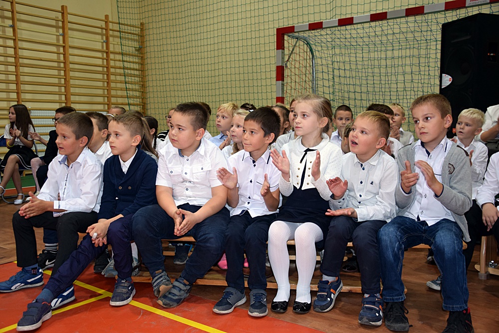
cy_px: 166
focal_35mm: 36
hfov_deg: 53.1
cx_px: 250
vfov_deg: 36.9
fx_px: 499
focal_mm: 24
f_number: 4
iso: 800
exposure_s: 1/60
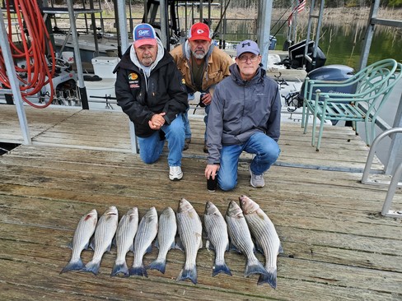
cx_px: 201
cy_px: 150
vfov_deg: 53.1
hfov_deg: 67.3
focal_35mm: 26
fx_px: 302
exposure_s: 1/132
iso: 50
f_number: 2.4
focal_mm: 4.3
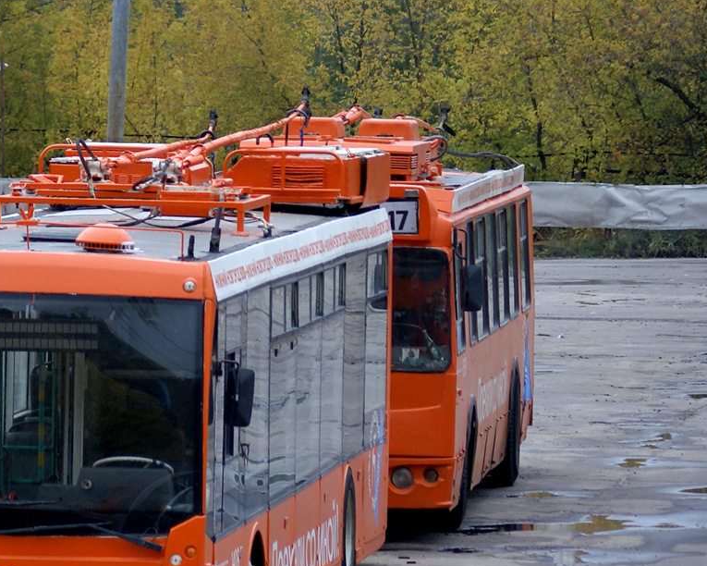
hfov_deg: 6.7
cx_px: 165
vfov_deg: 5.3
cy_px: 353
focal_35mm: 290
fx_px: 6066
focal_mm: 105
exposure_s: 1/160
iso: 250
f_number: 4.5
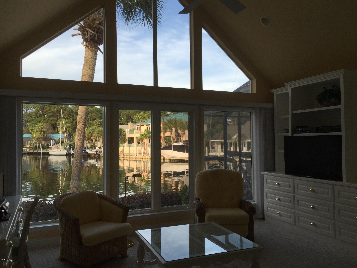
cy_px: 134
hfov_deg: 61.7
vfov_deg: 48.2
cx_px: 178
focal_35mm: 29
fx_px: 299
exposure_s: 1/425
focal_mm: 4.15
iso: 32
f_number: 2.2
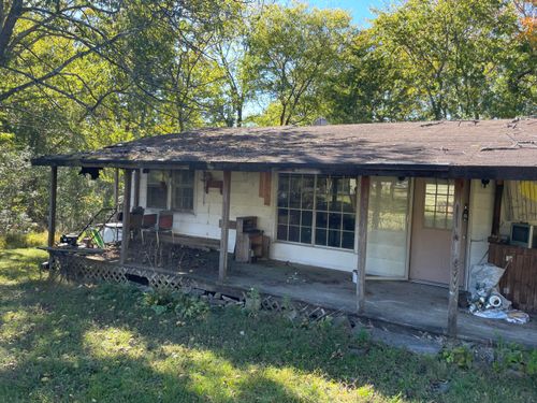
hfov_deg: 67.3
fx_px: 403
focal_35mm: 26
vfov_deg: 53.1
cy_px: 202
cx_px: 268
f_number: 1.6
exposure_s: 1/291
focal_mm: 4.2
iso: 32
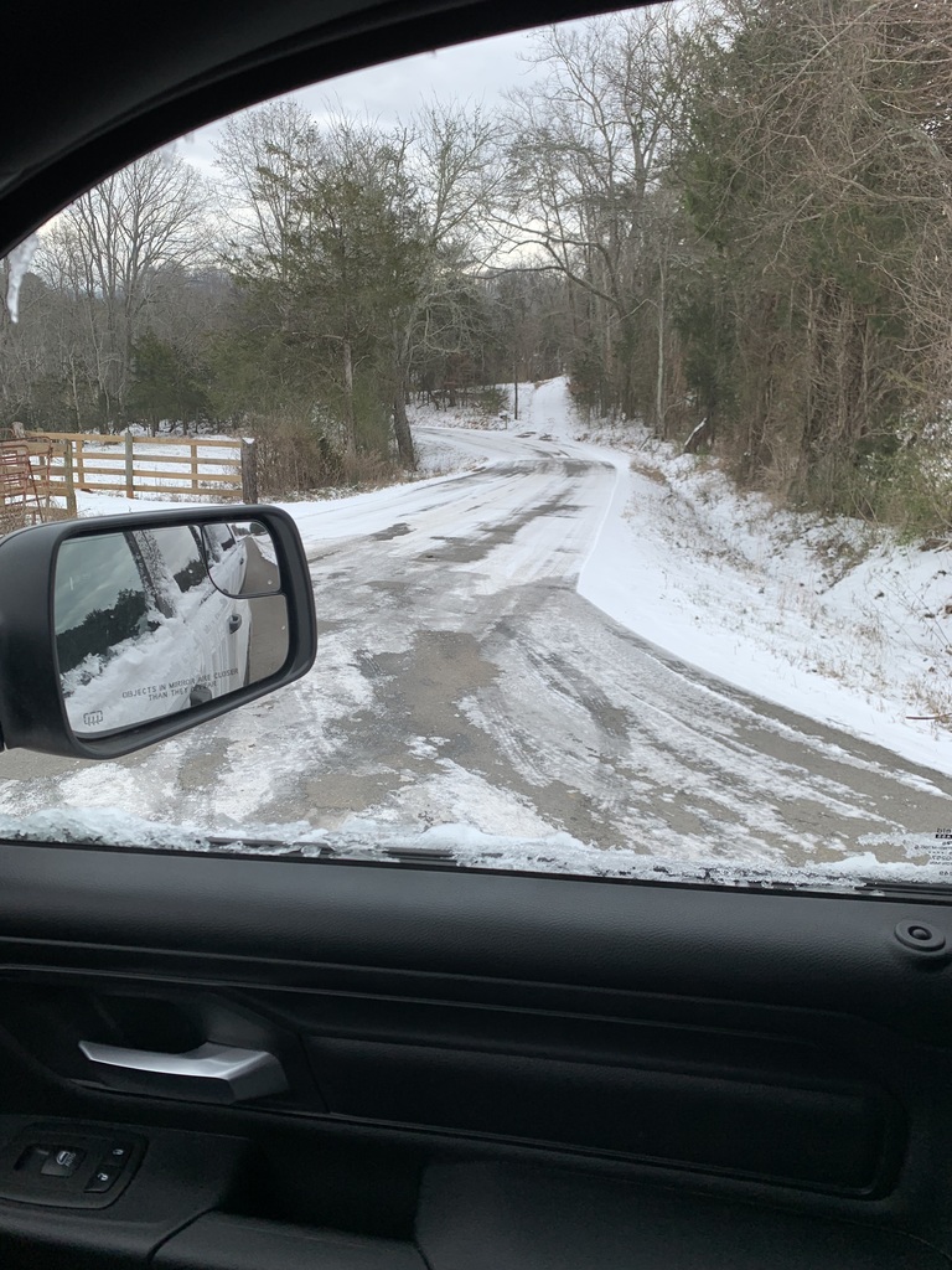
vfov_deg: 67.3
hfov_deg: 53.1
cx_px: 476
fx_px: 953
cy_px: 635
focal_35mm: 26
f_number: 1.8
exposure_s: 1/507
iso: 25
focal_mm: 4.25
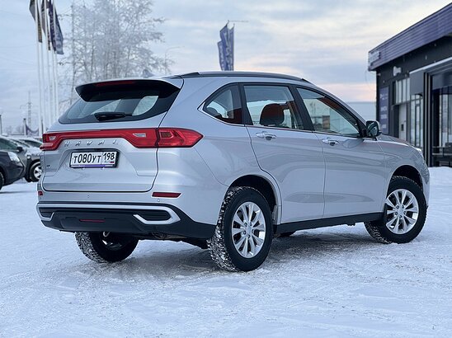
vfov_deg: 19.1
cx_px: 226
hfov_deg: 25.4
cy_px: 169
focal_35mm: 77
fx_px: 1005
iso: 50
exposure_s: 1/99
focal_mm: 9
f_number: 2.8
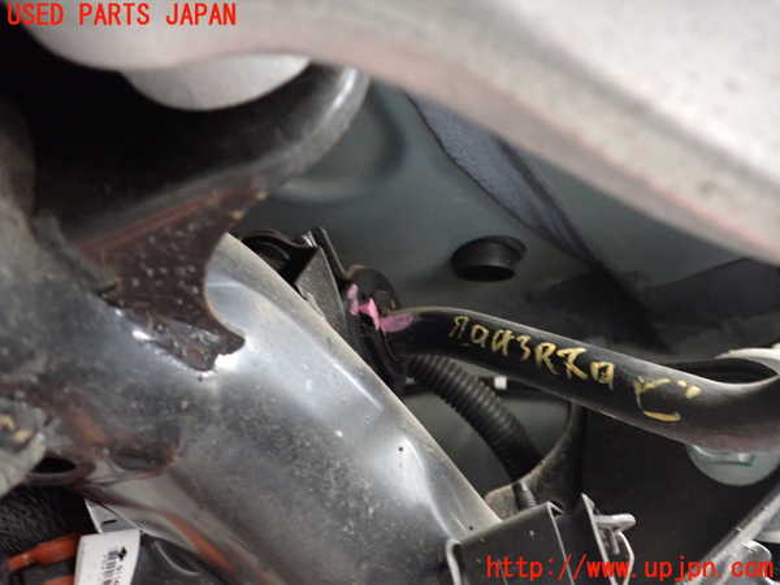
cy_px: 292
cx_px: 390
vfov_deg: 46.8
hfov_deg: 60.0
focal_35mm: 30
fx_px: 676
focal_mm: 5.4
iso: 800
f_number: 2.3
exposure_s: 1/15
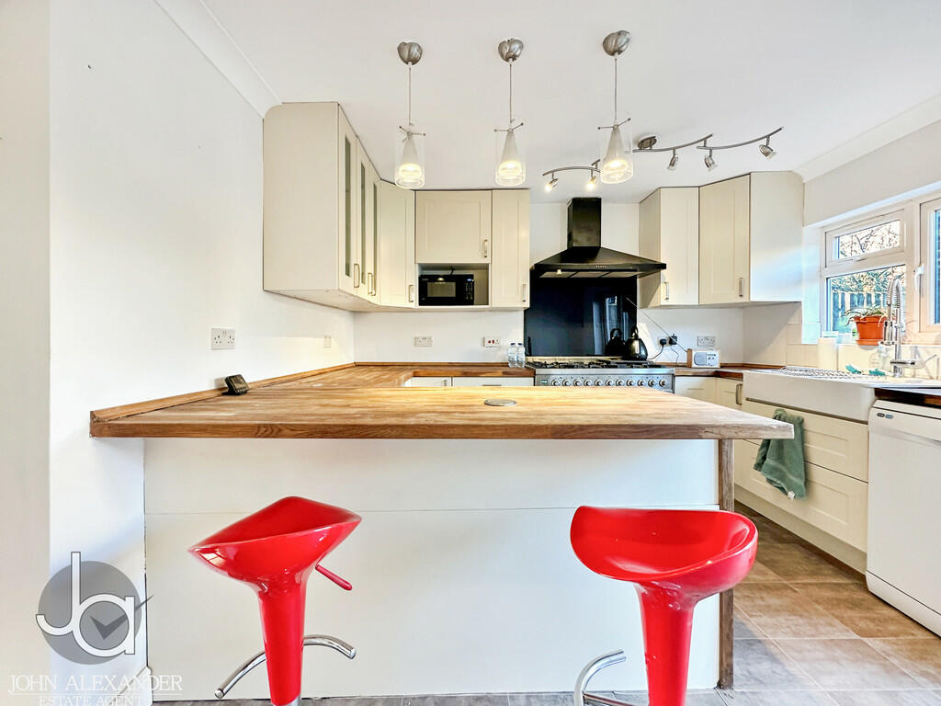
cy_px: 353
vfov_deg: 85.7
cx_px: 470
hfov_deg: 102.1
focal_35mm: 14
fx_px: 381
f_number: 2.2
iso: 250
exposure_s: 1/50
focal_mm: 2.22
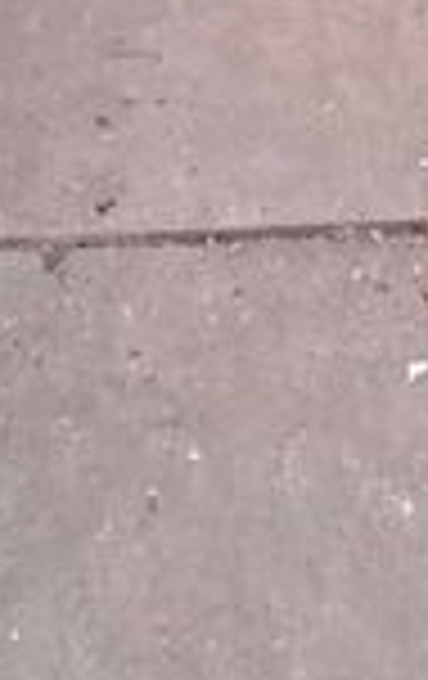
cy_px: -417
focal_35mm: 112
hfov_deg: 11.7
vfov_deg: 16.5
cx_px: 315
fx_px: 2080
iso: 800
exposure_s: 1/58
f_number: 1.78
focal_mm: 6.76
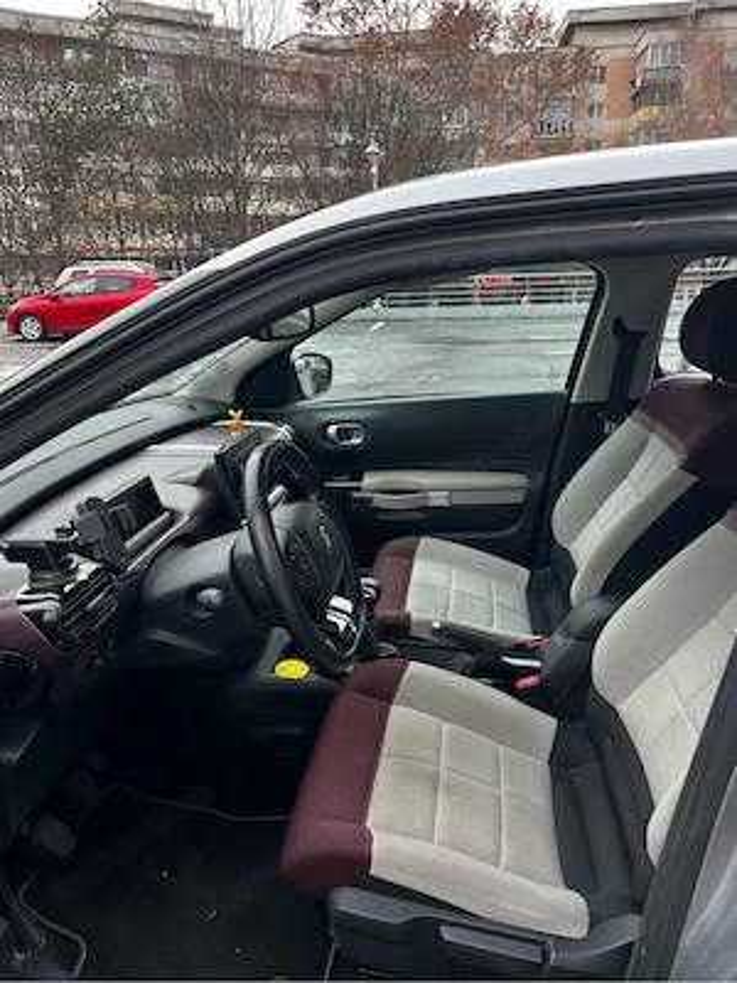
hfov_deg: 53.1
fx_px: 738
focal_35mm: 26
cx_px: 368
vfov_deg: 67.3
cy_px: 492
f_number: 1.5
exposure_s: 1/121
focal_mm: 5.7
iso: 40
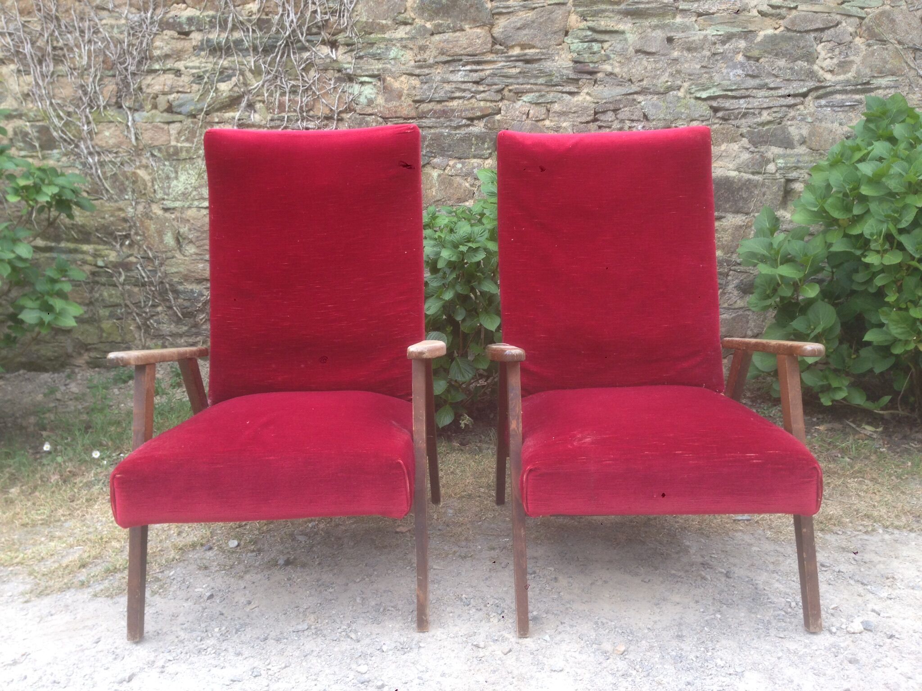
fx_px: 879
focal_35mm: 33
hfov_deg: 55.4
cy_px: 346
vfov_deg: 42.9
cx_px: 461
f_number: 2.4
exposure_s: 1/40
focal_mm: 4.12
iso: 50
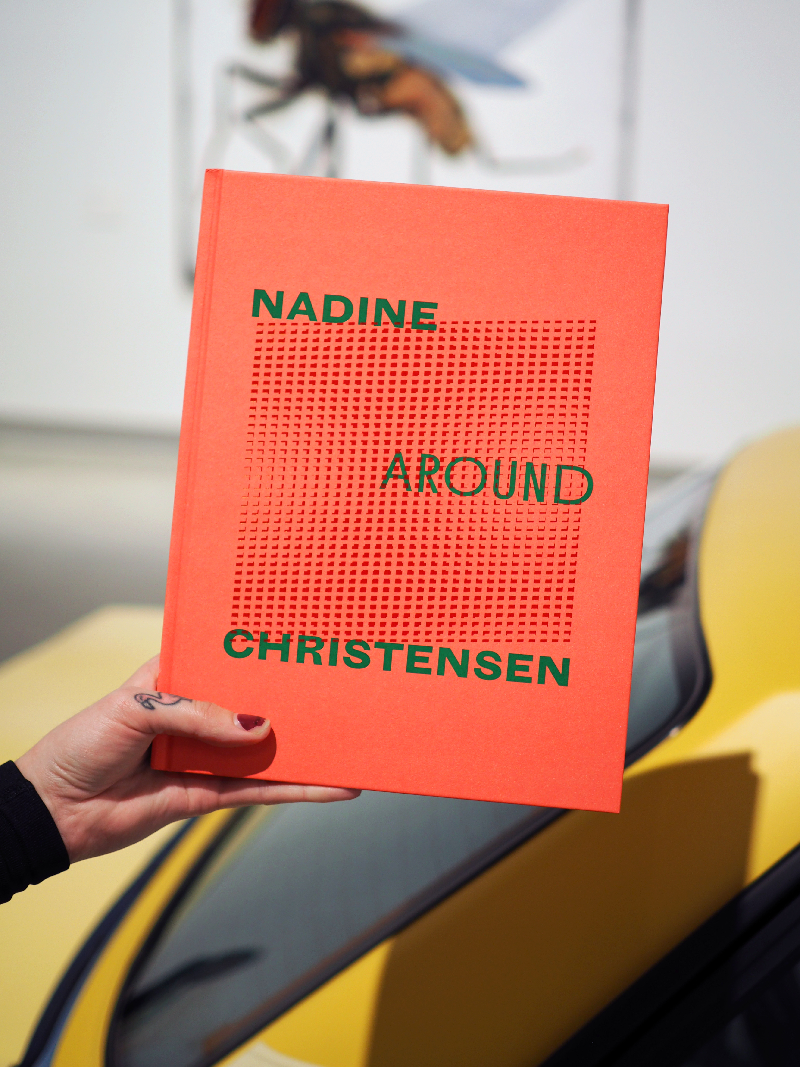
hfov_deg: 29.1
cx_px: 400
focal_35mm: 50
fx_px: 1541
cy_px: 534
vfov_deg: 38.2
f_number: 1.8
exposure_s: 1/60
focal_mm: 25
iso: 250
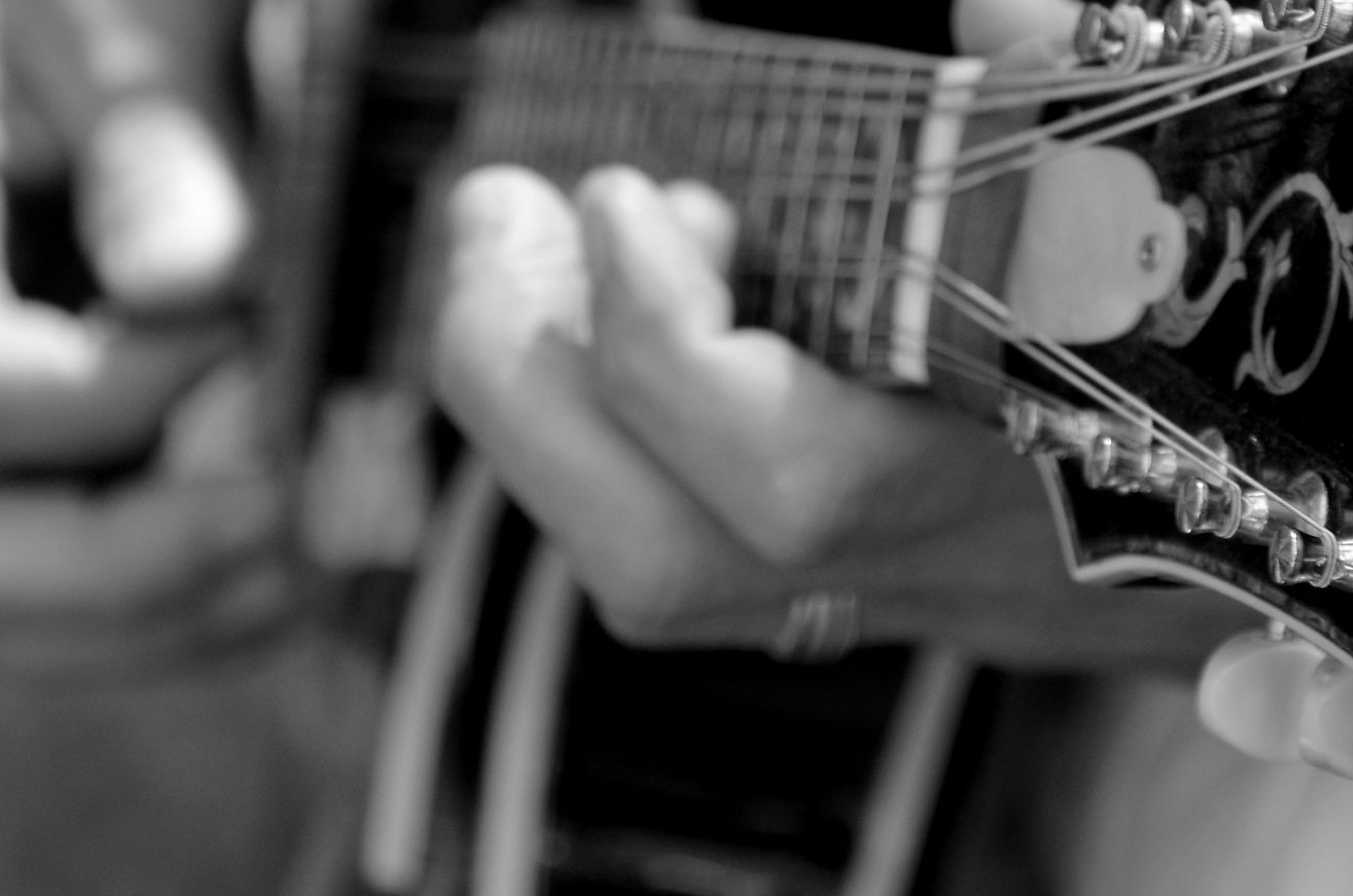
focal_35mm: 356
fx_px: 13352
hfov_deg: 5.8
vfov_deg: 3.8
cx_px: 947
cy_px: 268
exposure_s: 1/100
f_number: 5.6
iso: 400
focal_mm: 130
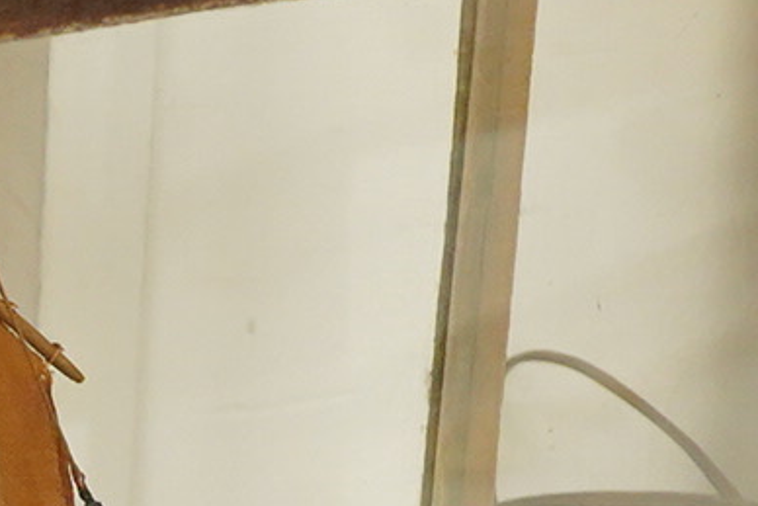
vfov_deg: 6.0
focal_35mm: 228
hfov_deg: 8.8
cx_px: -477
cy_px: 758
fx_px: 4802
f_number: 6.3
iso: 2500
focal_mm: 30
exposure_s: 1/125
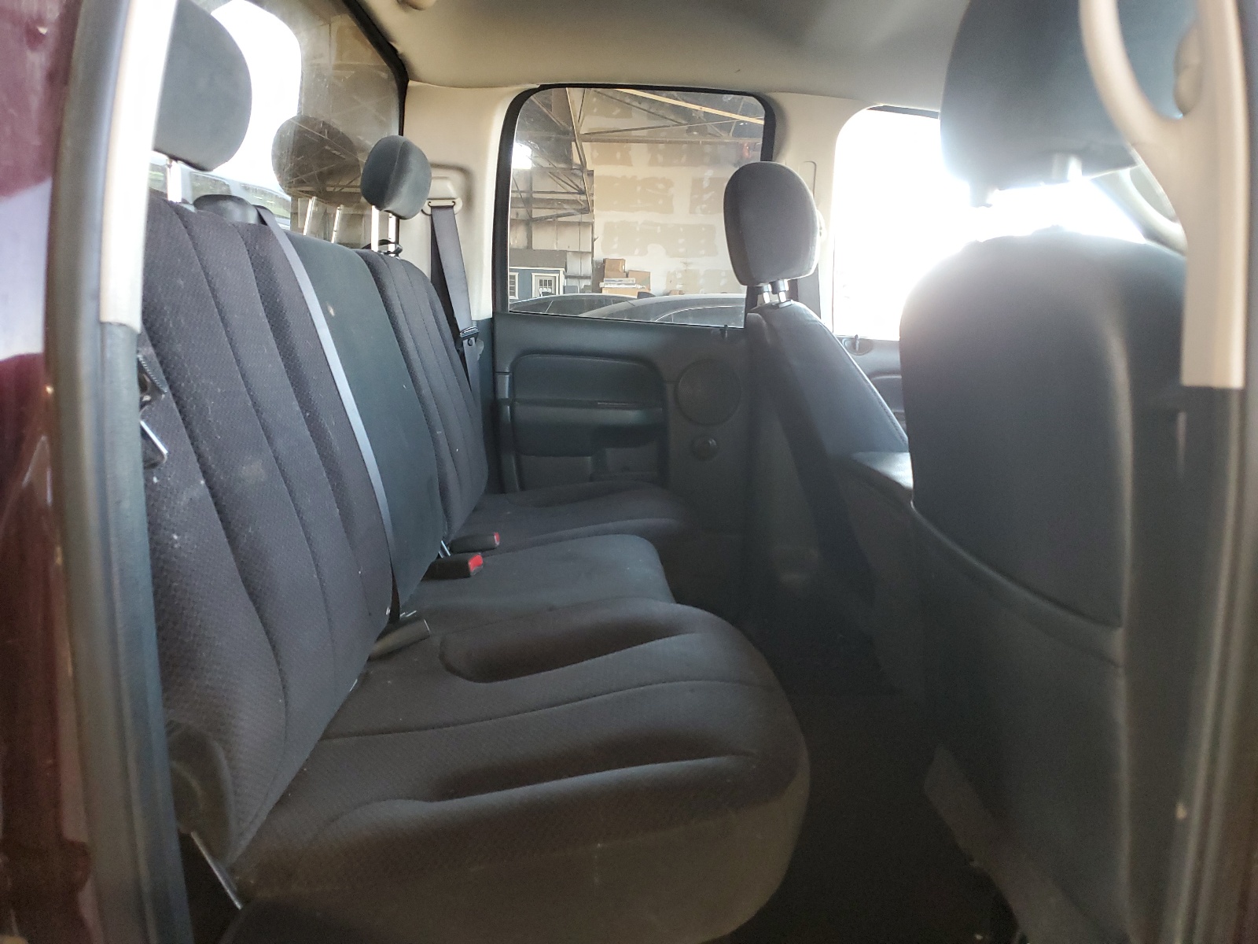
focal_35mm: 26
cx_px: 629
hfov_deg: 67.3
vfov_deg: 53.1
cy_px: 472
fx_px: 945
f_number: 1.5
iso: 316
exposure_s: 1/60.2
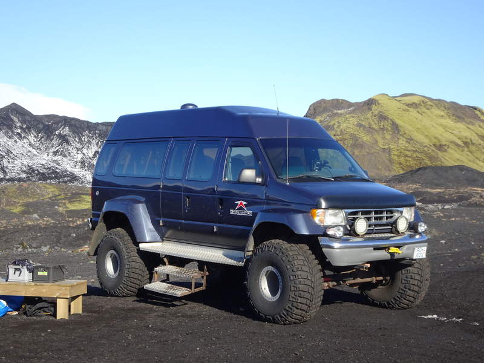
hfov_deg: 32.2
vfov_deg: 24.4
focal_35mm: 60
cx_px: 242
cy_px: 182
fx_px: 839
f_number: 4.5
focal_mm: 10.23
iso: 80
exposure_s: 1/320
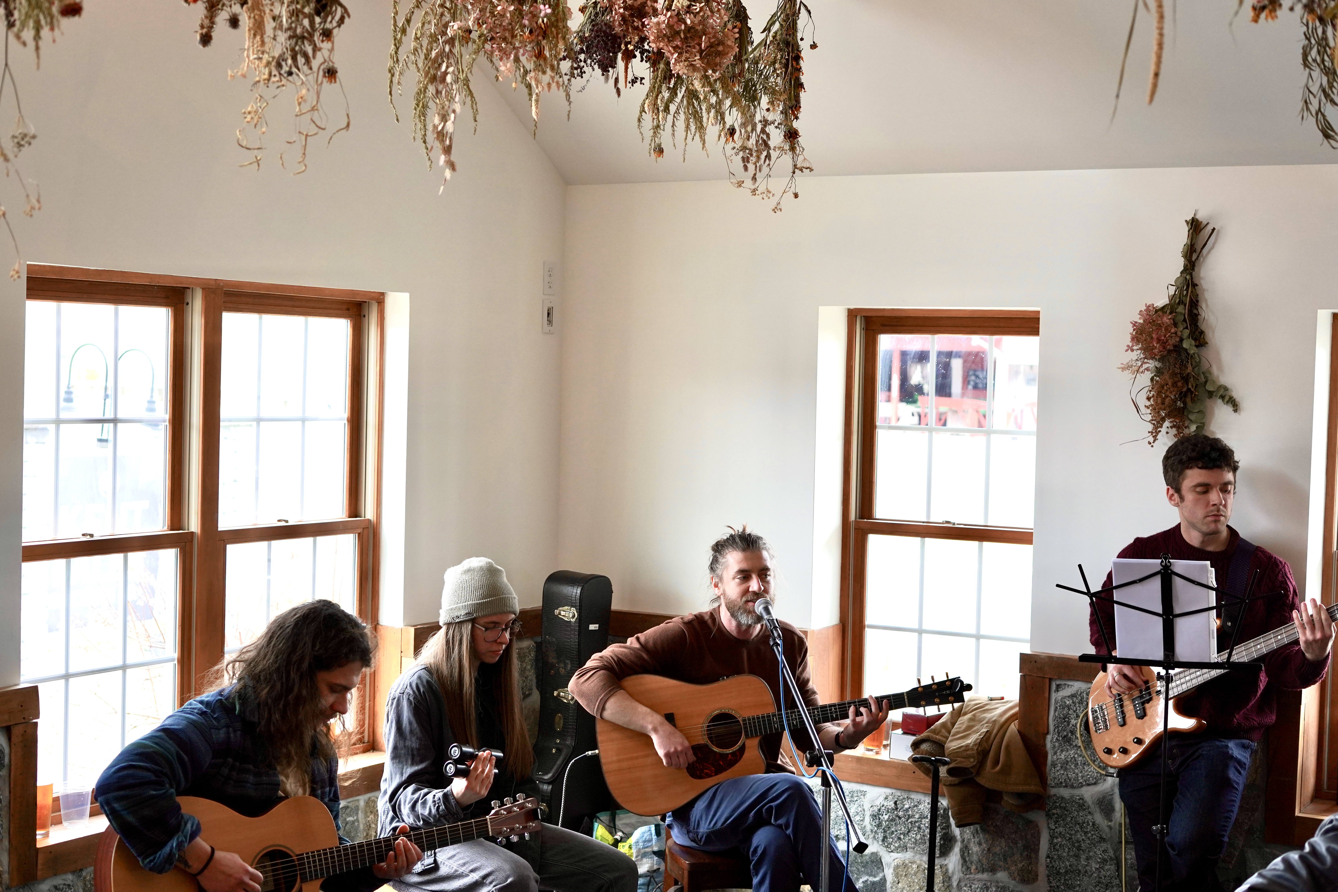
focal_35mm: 50
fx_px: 1858
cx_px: 669
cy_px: 446
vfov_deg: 27.0
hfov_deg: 39.6
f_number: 4
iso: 1000
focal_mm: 50
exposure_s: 1/160
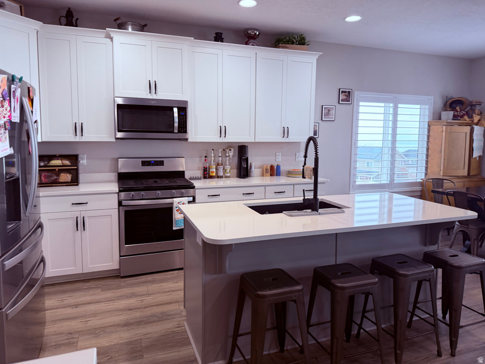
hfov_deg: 71.6
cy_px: 182
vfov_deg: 56.8
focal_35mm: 24
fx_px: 336
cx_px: 242
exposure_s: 1/120
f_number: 1.78
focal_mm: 6.76
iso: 200
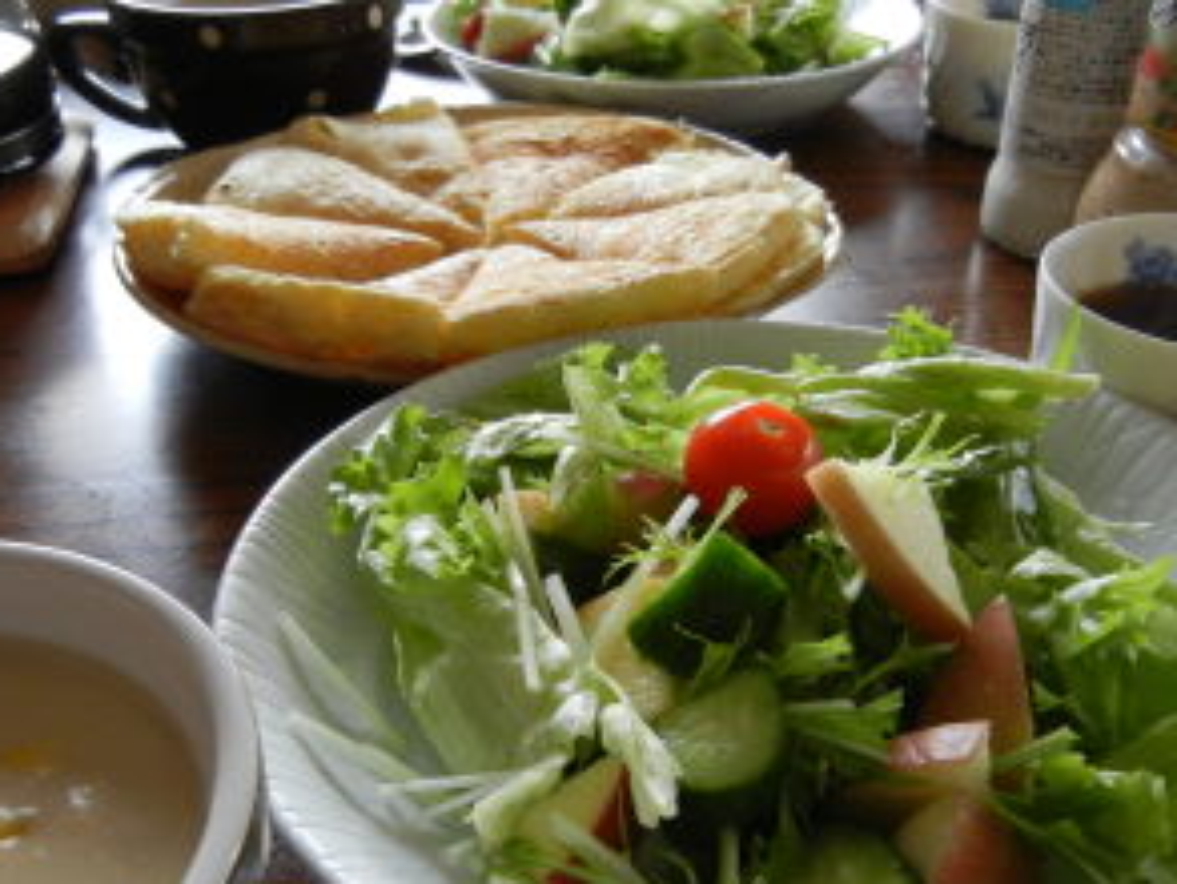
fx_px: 1395
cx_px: 534
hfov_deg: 45.7
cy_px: 538
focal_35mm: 41
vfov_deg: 35.0
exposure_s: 1/29.5
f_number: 3.5
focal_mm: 5.4
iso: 400
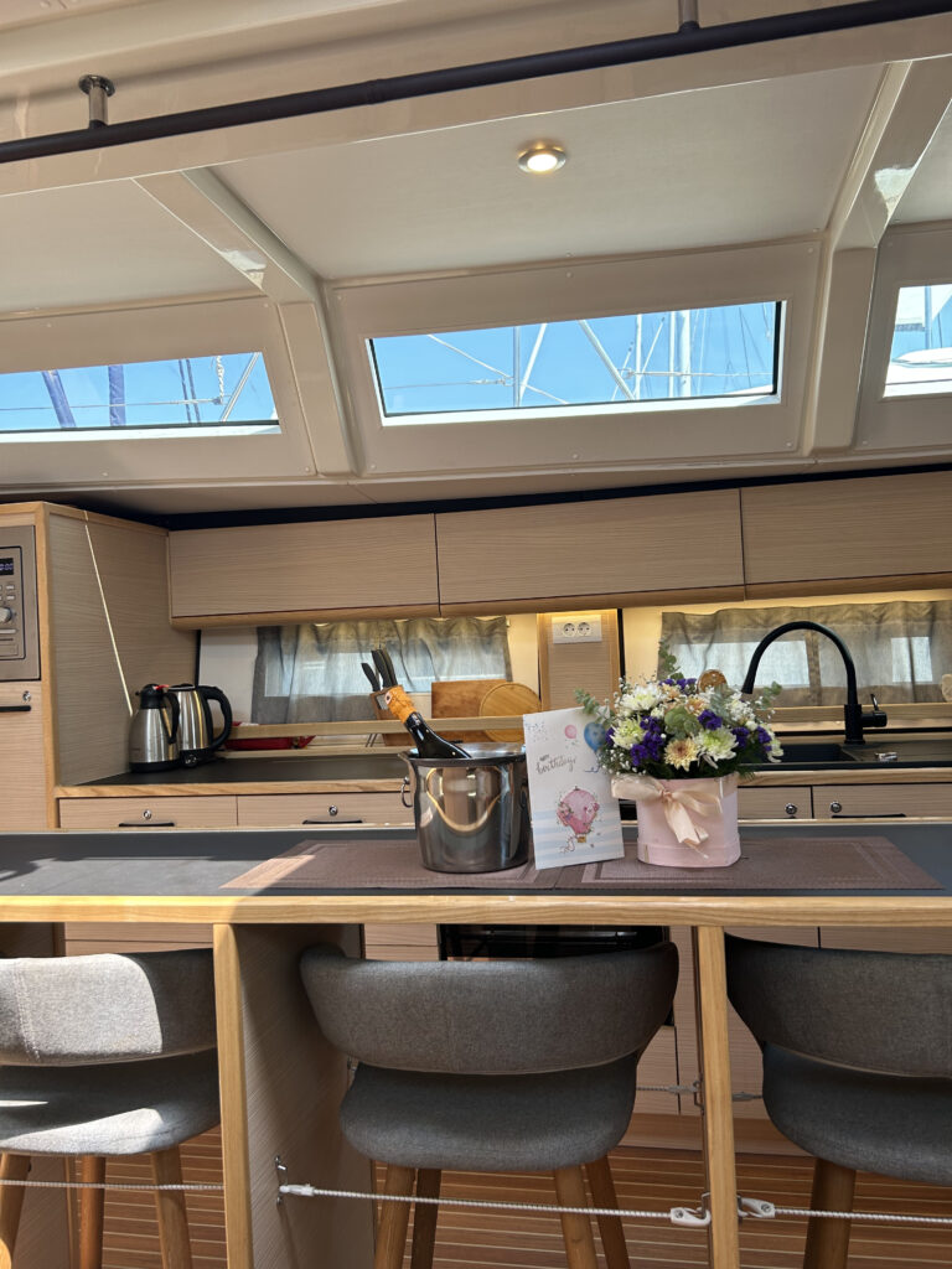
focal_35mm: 26
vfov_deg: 67.3
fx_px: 953
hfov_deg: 53.1
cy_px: 634
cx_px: 476
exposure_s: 1/137
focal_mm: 5.7
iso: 50
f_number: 1.5
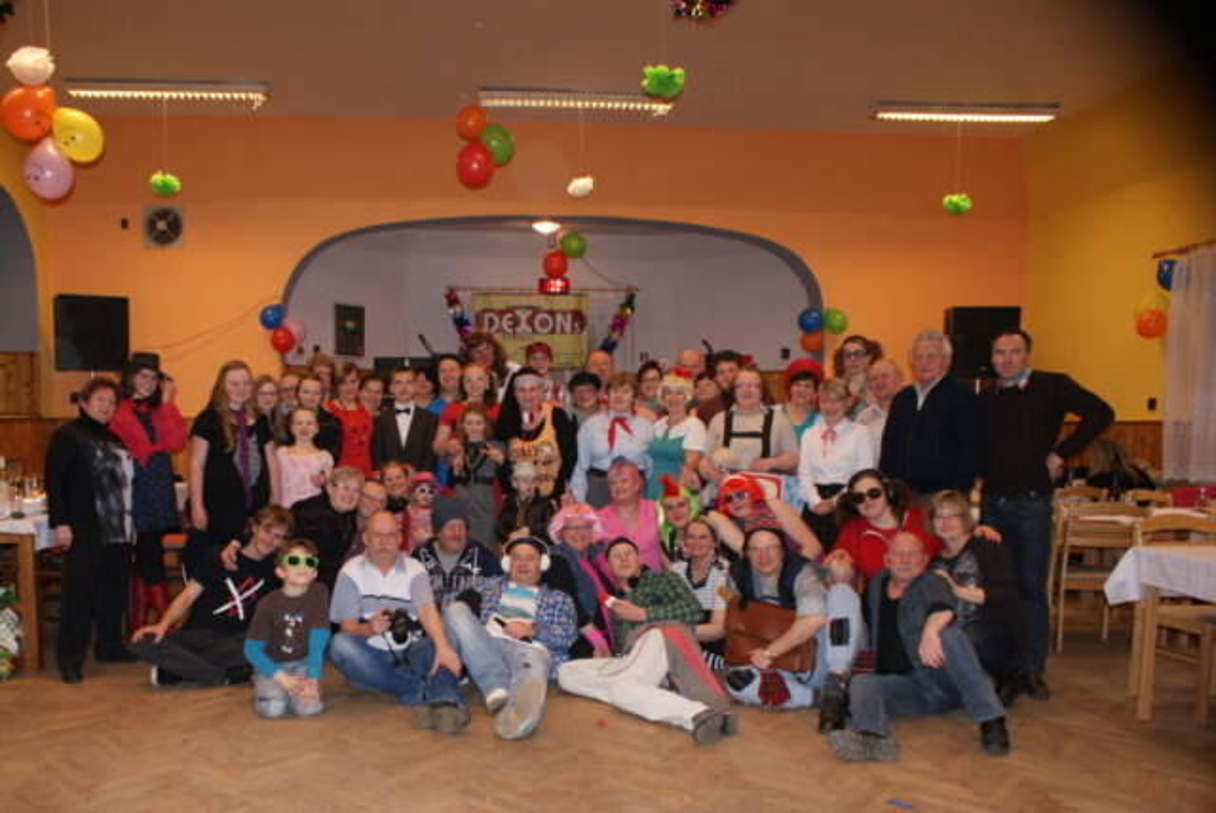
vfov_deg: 48.0
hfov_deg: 67.3
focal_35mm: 27
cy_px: 406
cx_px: 608
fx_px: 913
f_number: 5.6
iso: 400
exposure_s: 1/60
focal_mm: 18
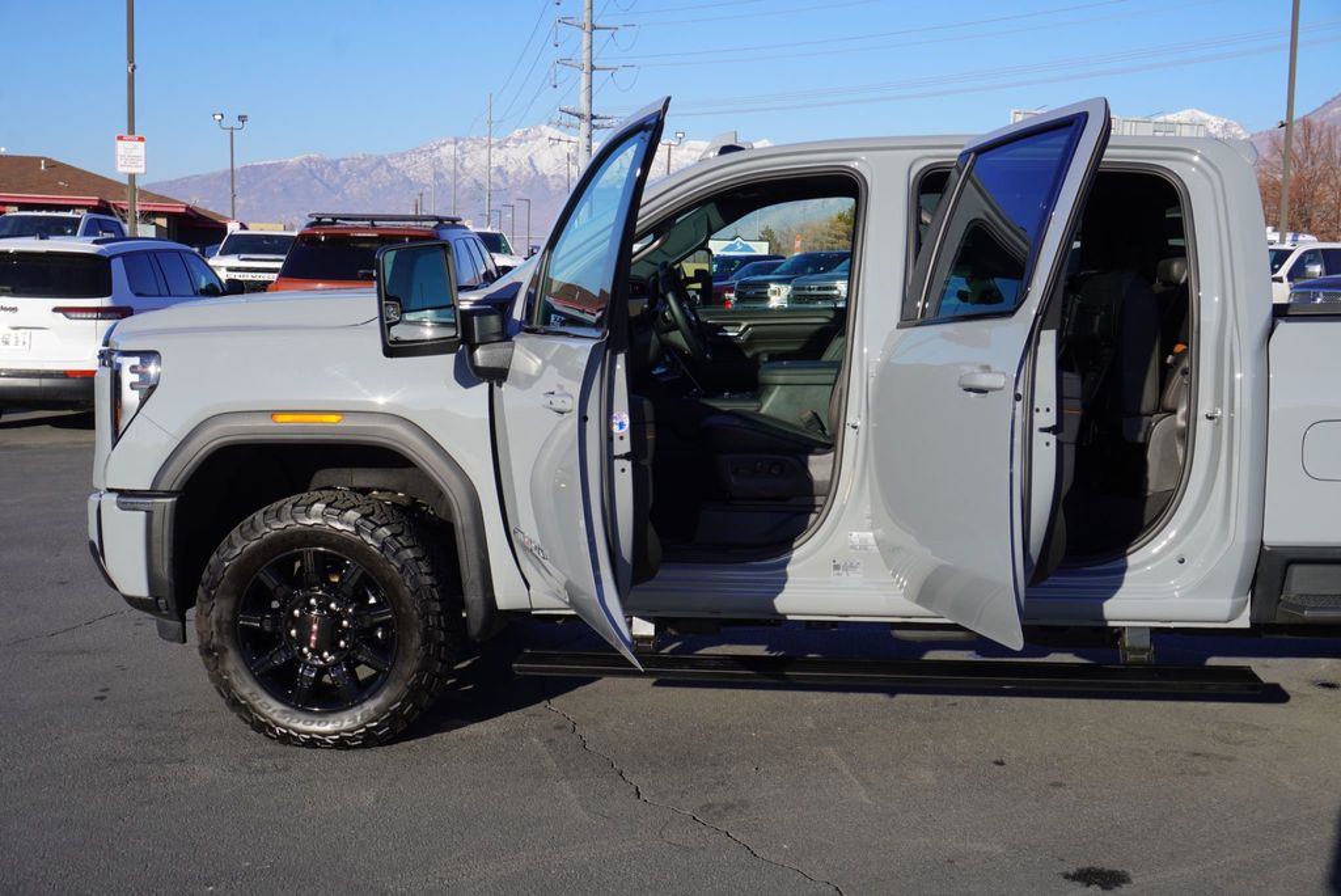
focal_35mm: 39
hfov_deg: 49.5
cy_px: 448
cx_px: 670
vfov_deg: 34.3
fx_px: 1454
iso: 100
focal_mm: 26
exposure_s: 1/125
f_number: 10
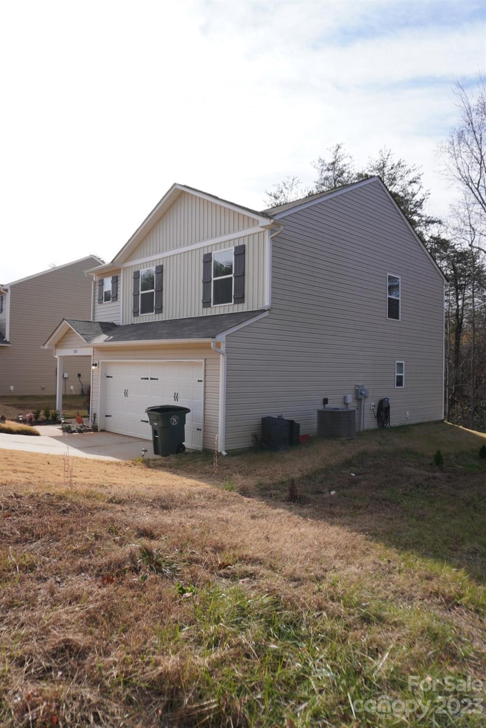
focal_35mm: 24
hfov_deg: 53.2
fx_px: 485
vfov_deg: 73.7
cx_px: 243
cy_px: 364
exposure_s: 1/500
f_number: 4.5
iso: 100
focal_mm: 16
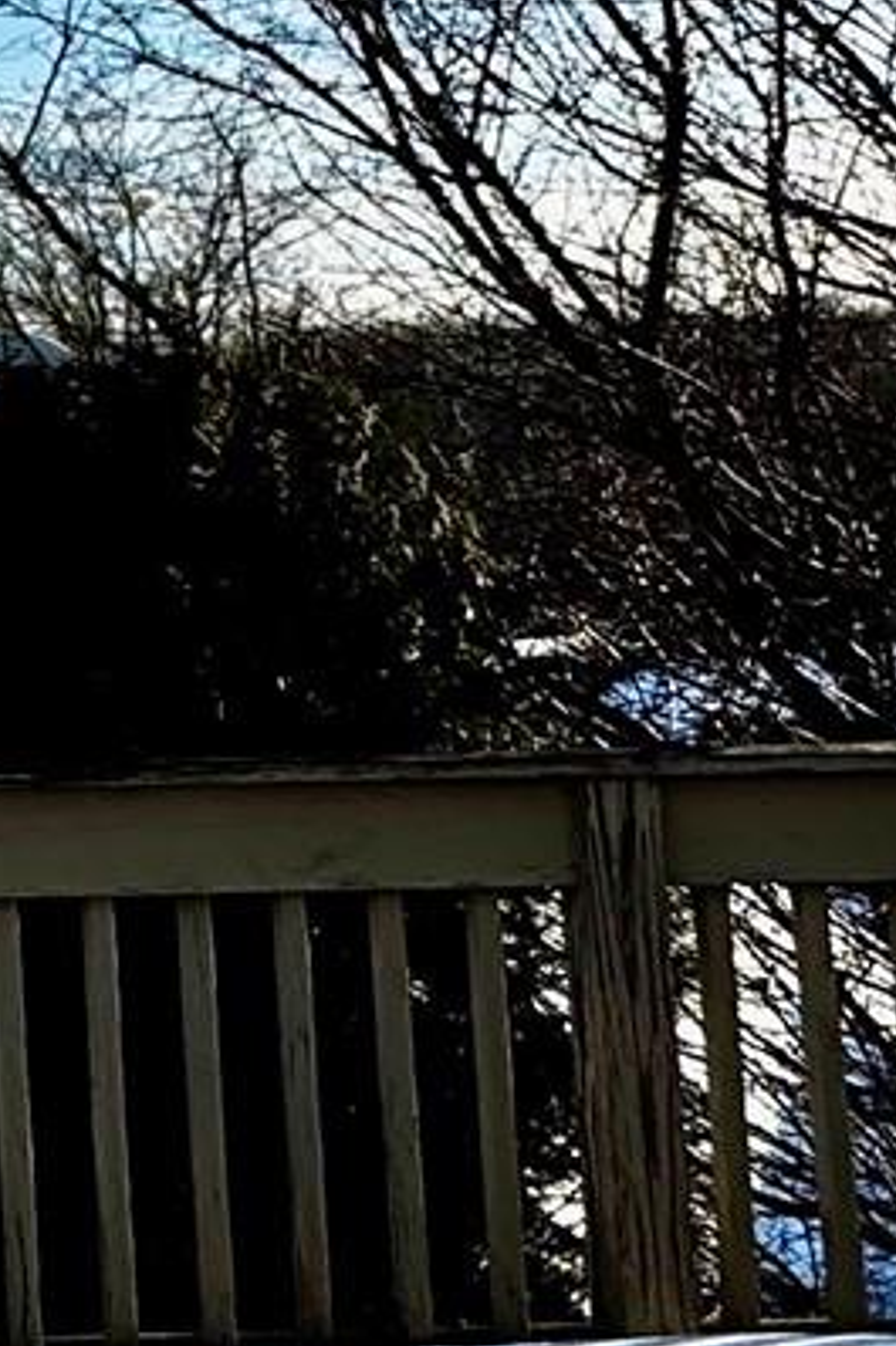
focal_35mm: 75
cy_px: 264
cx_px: -889
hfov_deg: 14.9
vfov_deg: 26.5
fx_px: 2802
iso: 50
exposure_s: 1/1672
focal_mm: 2.22
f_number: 2.2
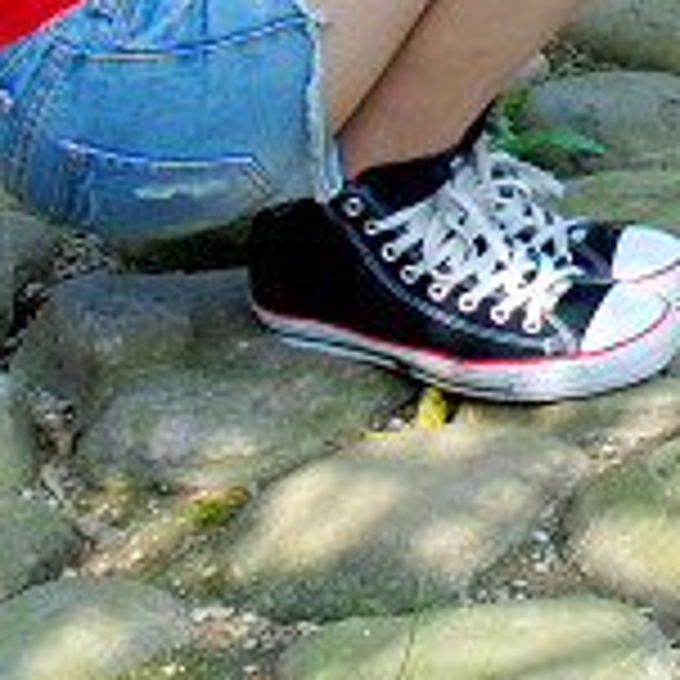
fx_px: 4798
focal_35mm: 216
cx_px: 1689
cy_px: -597
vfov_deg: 7.8
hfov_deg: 7.5
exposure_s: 1/250
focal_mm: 25
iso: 400
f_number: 5.6
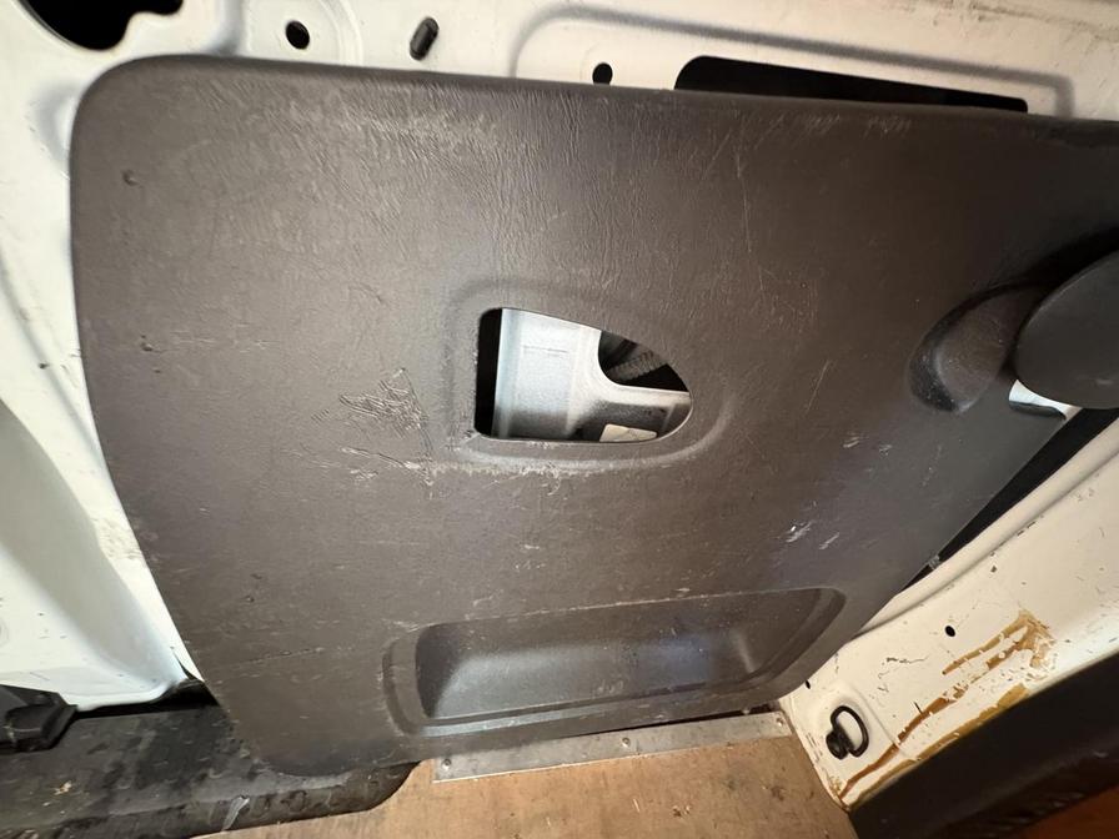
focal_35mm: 14
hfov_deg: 102.1
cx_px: 560
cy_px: 420
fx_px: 453
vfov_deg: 85.7
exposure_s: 1/32
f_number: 2.2
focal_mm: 2.22
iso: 1000
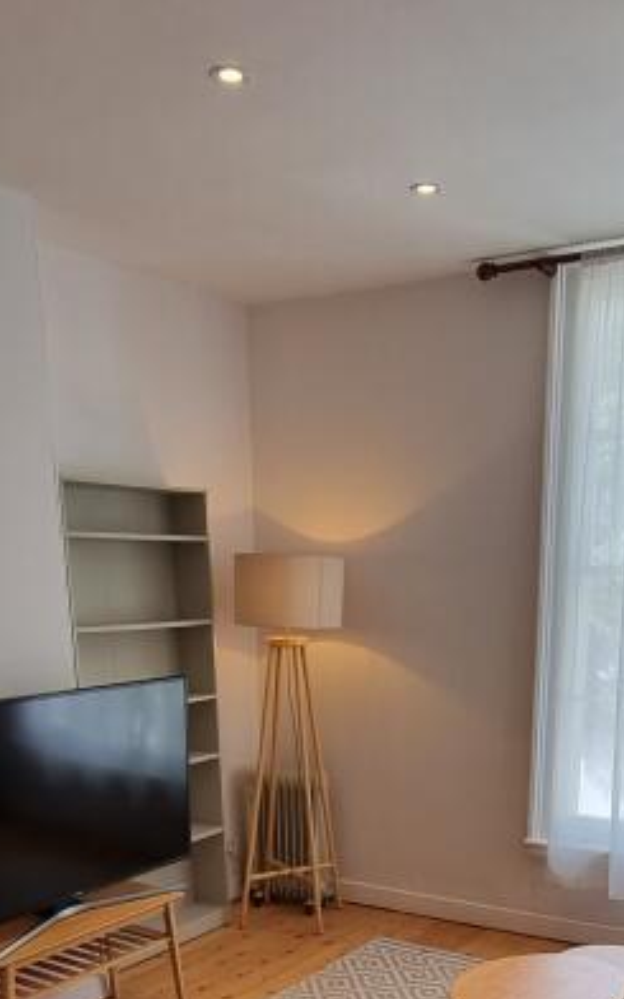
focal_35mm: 36
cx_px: 364
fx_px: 980
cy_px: 892
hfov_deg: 35.2
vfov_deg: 48.5
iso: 80
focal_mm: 2.2
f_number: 2.2
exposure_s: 1/100
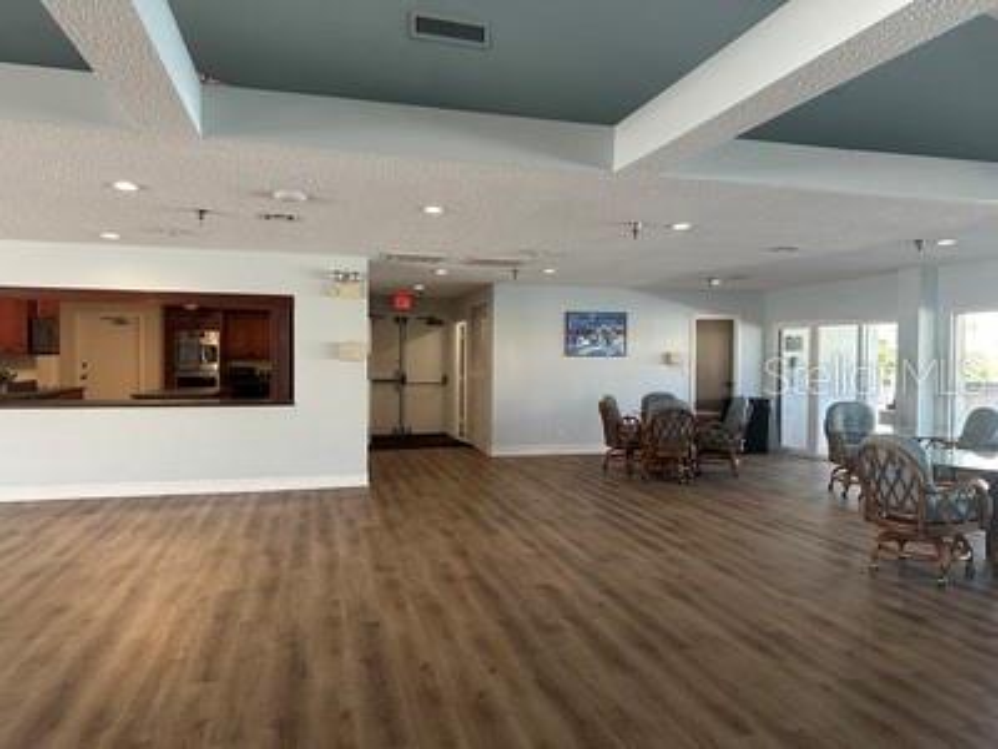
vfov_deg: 56.8
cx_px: 499
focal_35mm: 24
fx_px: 692
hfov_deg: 71.6
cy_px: 374
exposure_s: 1/120
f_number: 1.78
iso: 200
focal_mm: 6.86
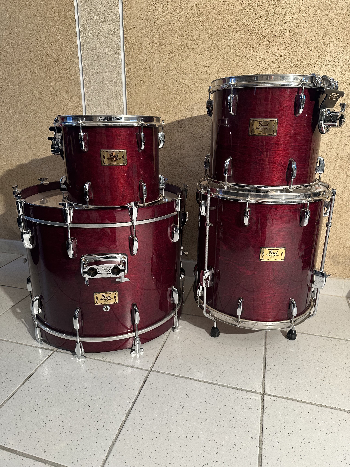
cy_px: 234
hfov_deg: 56.8
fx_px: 324
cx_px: 175
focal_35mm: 24
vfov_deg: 71.6
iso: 160
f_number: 1.78
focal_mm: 6.86
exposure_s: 1/50
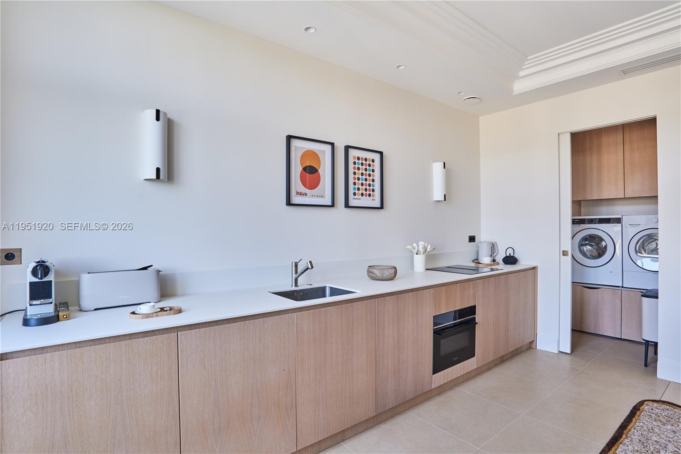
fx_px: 341
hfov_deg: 90.0
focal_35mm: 18
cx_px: 340
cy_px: 227
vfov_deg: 67.4
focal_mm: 18
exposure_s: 1/4
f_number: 8
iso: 400
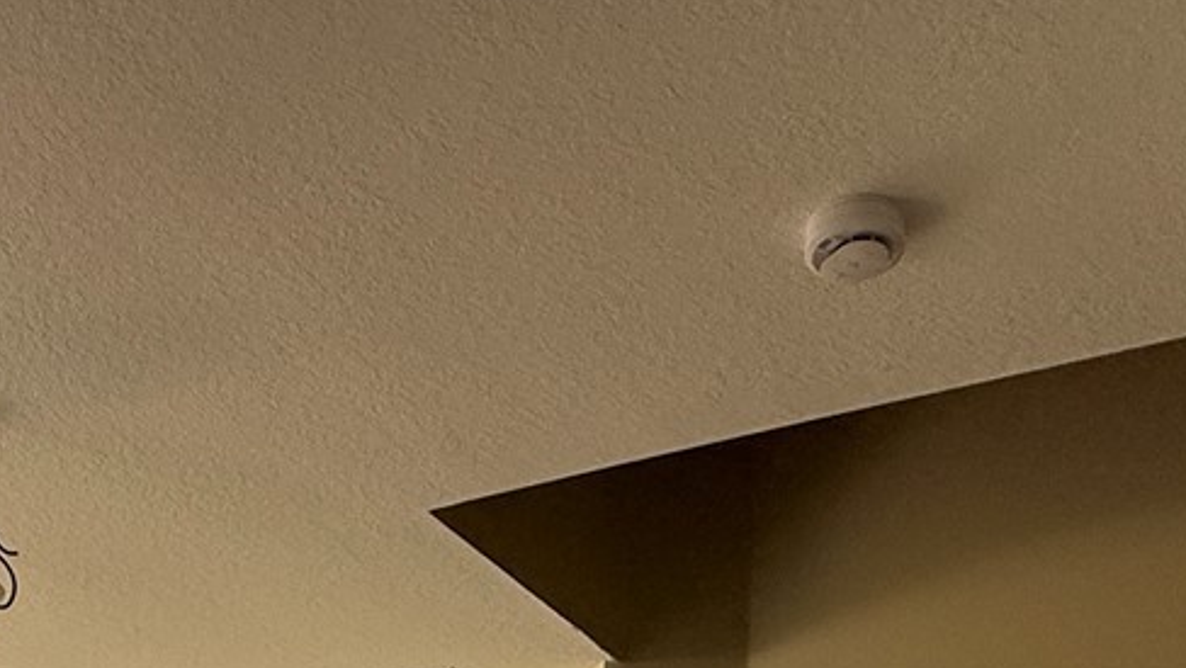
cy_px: 1285
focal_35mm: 50
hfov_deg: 41.2
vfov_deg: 17.8
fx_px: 1573
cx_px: 518
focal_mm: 2.22
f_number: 2.2
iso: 100
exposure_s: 1/99
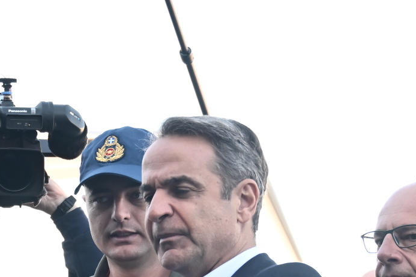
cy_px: 377
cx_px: 53
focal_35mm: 123
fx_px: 1421
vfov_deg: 10.8
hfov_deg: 16.5
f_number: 4
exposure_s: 1/320
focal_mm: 37
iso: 320
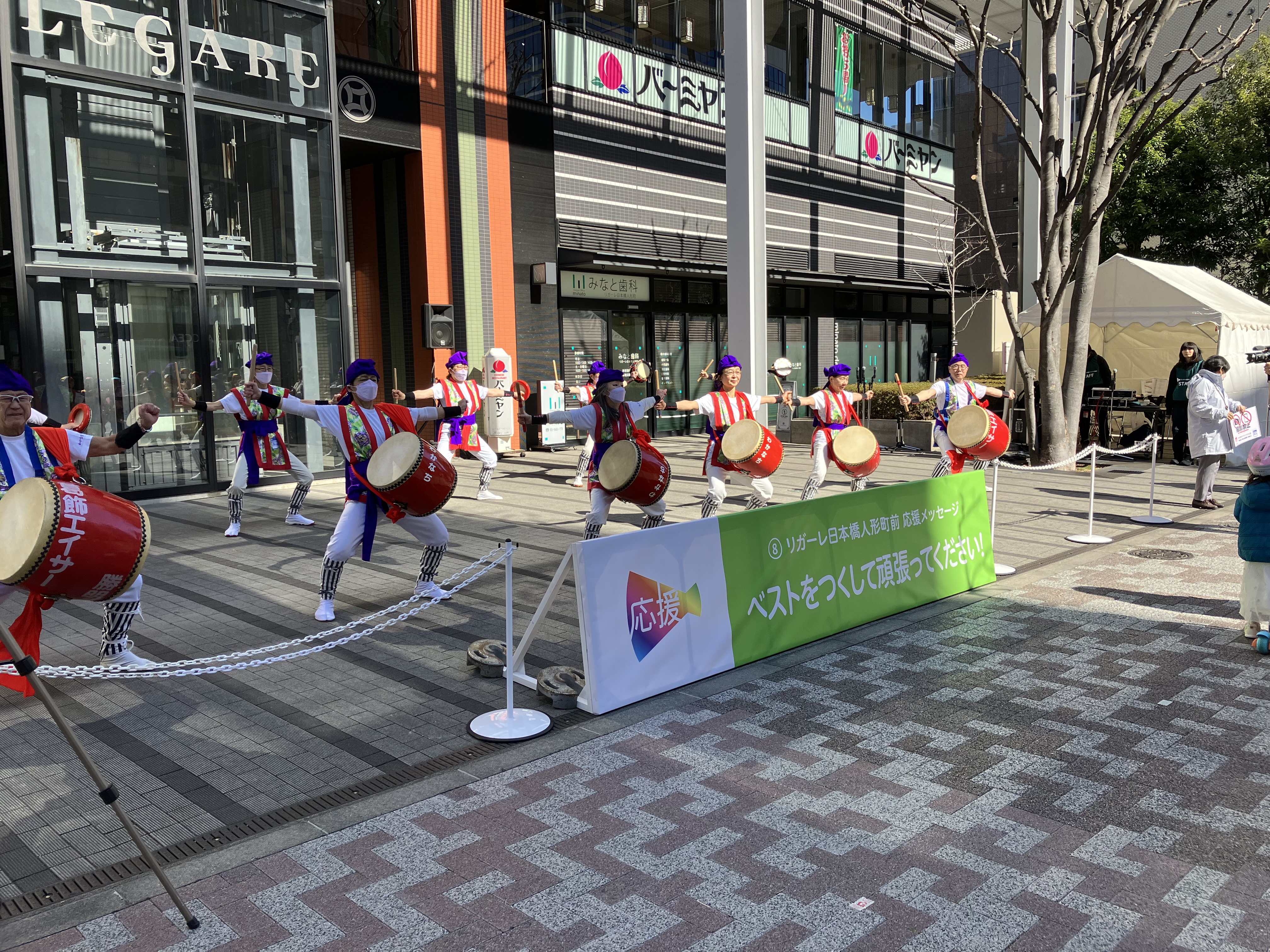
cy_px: 476
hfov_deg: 63.4
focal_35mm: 28
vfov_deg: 49.7
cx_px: 635
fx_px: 1027
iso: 32
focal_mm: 3.99
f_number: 1.8
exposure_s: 1/838
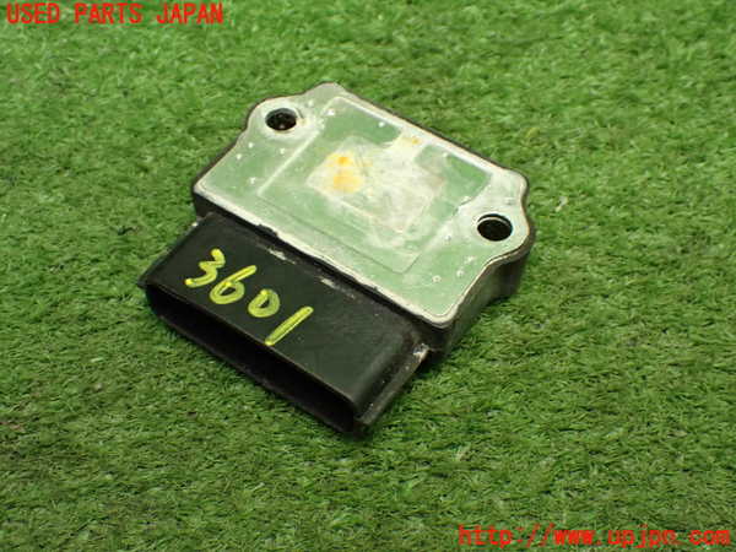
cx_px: 368
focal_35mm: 47
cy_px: 276
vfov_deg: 30.9
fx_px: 999
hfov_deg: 40.4
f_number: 3.1
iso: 800
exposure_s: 1/80
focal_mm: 8.4
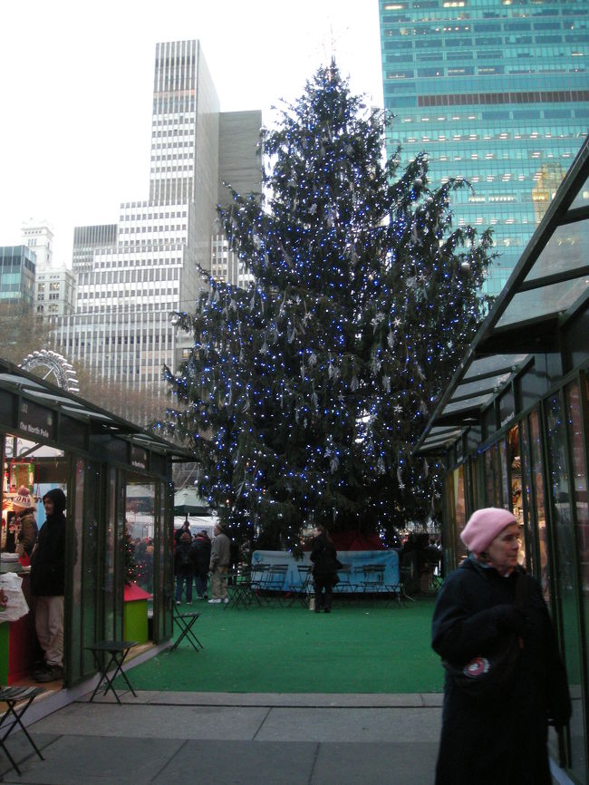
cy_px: 392
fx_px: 794
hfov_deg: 40.7
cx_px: 294
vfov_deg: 52.6
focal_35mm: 35
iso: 233
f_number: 2.8
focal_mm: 5.7
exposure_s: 1/65.6
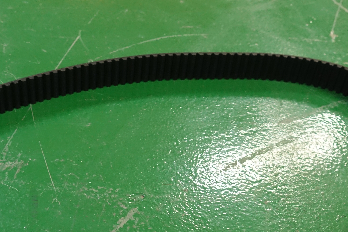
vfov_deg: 21.2
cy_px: 196
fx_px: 609
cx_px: 137
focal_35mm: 63
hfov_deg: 31.8
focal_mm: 11
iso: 800
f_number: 2.5
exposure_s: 1/25
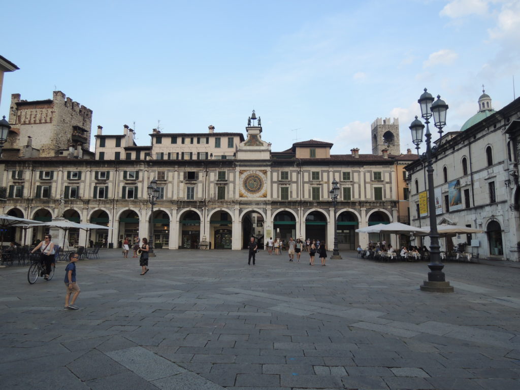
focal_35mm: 24
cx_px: 260
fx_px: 361
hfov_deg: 71.6
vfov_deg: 56.8
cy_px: 195
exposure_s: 1/320
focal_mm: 4.3
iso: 100
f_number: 2.8
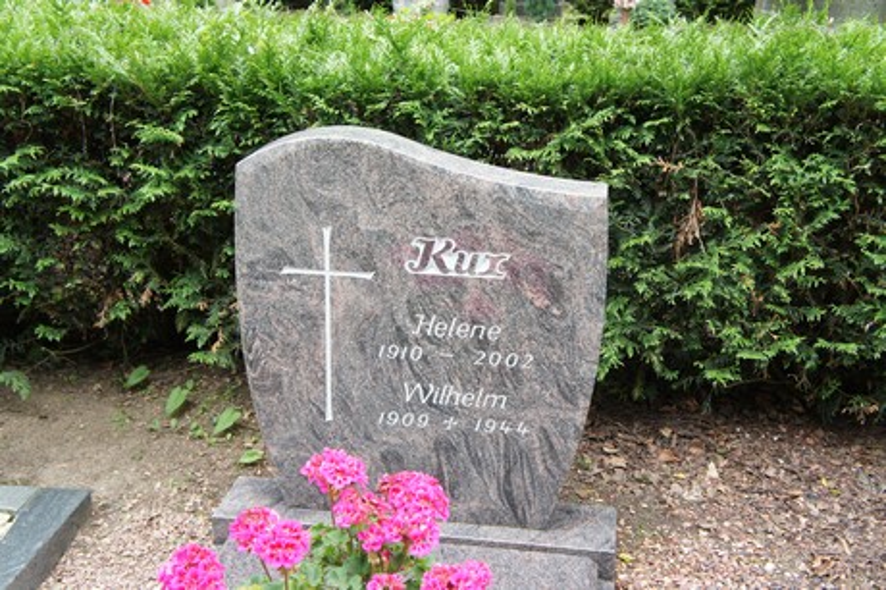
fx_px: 1107
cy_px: 295
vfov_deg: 29.8
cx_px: 443
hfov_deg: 43.6
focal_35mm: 45
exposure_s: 1/250
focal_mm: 30
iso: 800
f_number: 5
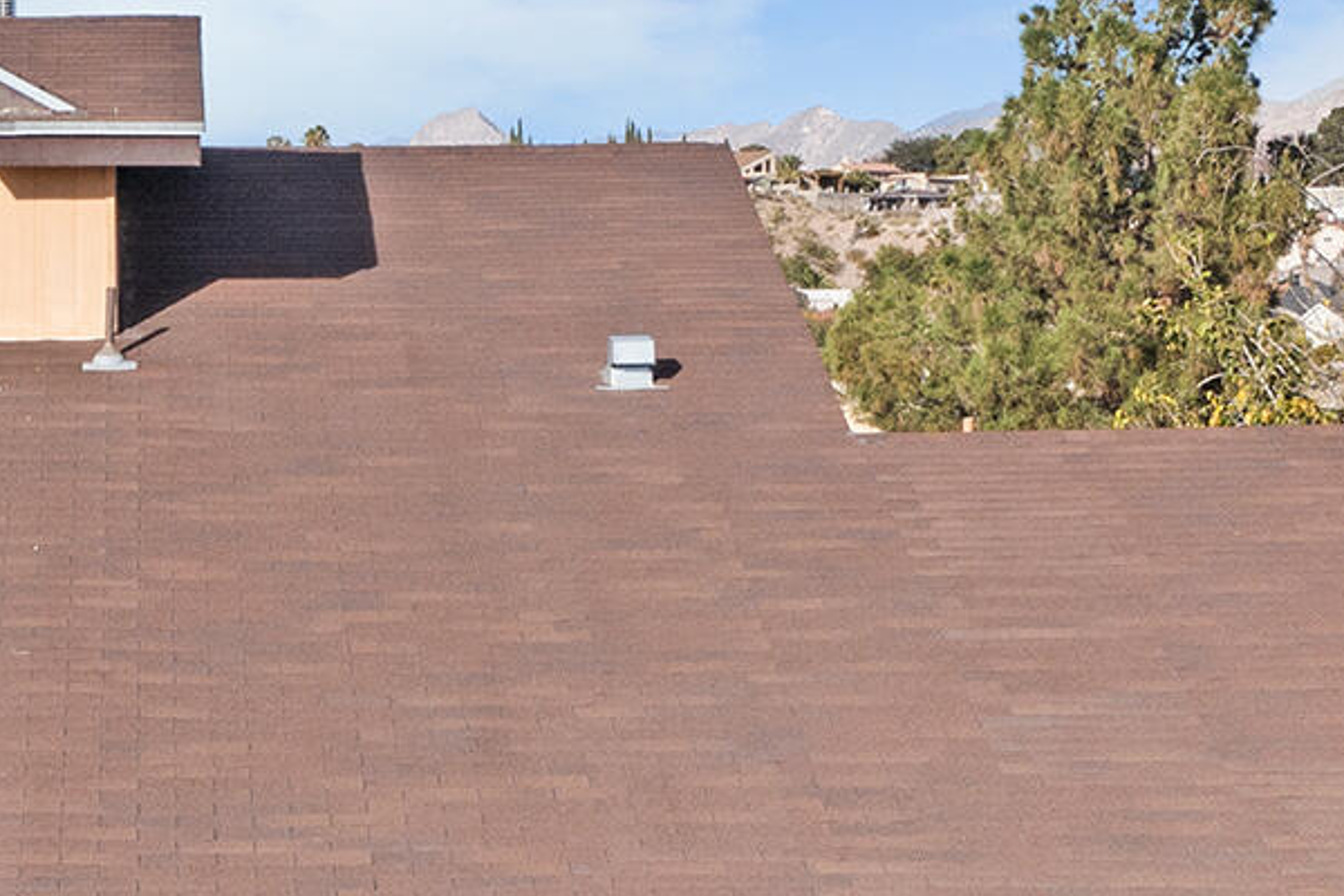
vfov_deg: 10.7
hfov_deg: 16.0
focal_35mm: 126
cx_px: 65
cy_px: 993
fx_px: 4704
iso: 100
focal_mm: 10.26
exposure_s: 1/500
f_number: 5.6
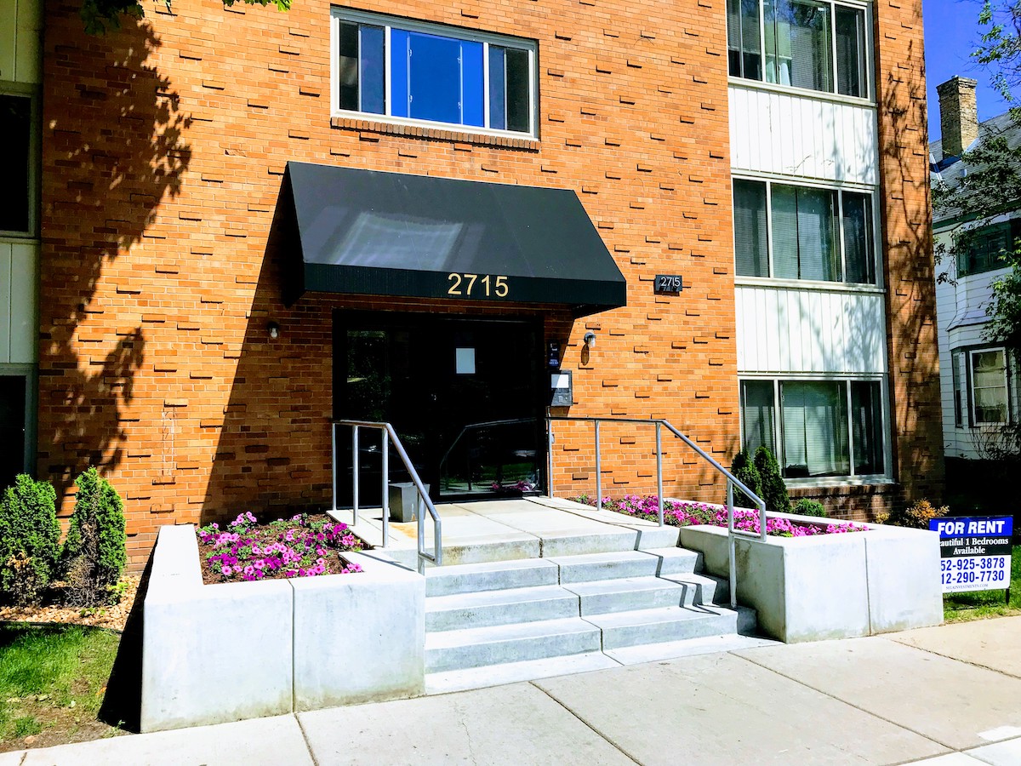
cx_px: 510
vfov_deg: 49.7
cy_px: 383
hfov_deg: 63.4
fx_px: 826
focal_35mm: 28
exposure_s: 1/2817
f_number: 1.8
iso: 20
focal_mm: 3.99
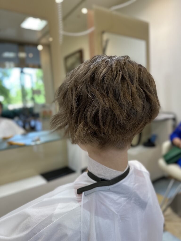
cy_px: 120
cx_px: 90
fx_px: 167
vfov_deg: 71.6
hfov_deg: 56.8
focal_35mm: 24
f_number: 1.78
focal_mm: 6.86
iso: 64
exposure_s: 1/100
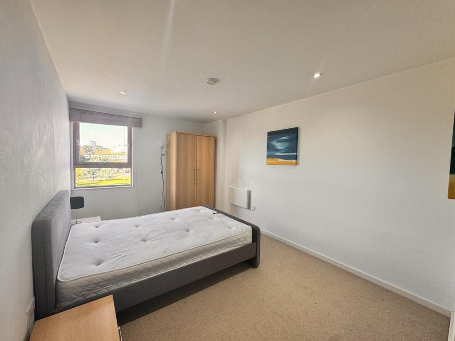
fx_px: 184
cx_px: 228
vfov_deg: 85.7
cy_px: 170
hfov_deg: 102.1
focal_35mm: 14
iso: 100
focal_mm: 2.22
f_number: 2.2
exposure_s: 1/100
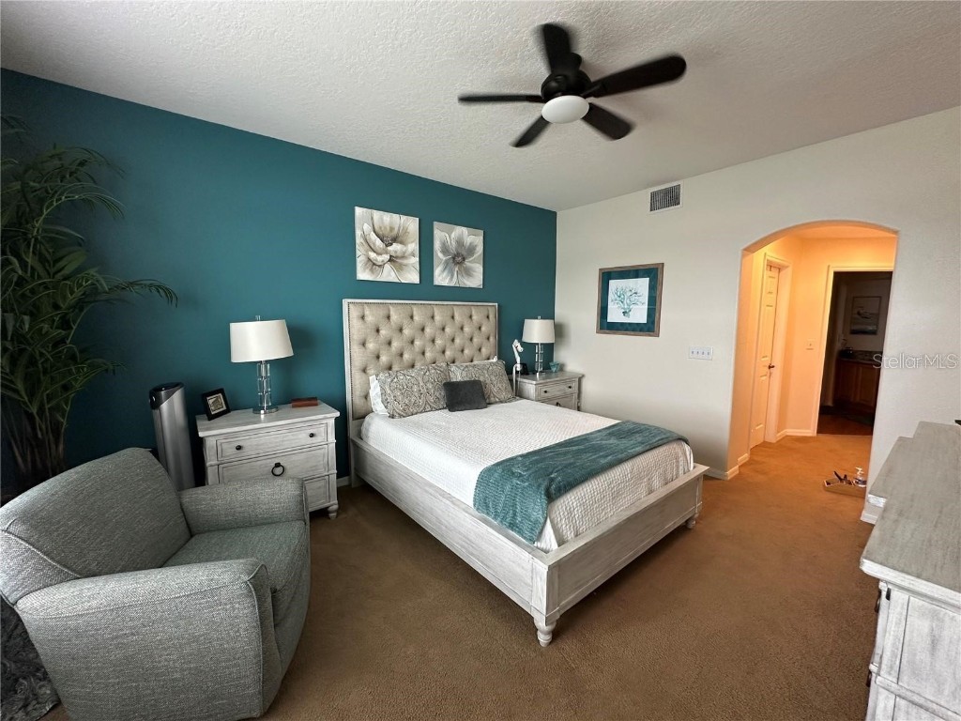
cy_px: 360
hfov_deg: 102.1
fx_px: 389
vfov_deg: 85.7
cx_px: 480
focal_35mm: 14
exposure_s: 1/60
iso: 160
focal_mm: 2.22
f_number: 2.2
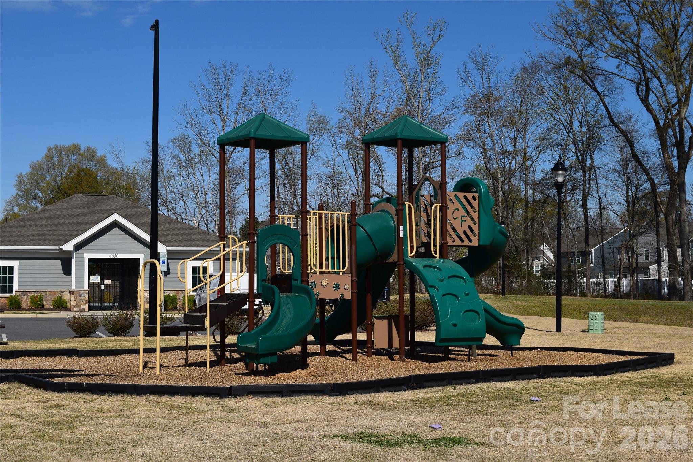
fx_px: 1097
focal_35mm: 57
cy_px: 231
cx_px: 346
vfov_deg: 23.8
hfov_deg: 35.1
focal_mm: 38
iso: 200
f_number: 13
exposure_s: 1/1250
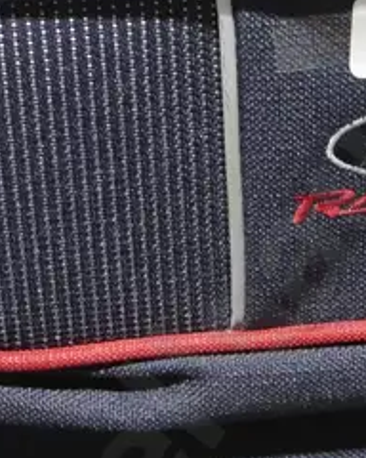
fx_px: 2031
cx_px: 371
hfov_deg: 10.2
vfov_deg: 12.8
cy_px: 166
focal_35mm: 150
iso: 500
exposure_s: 1/60
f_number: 4
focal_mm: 18
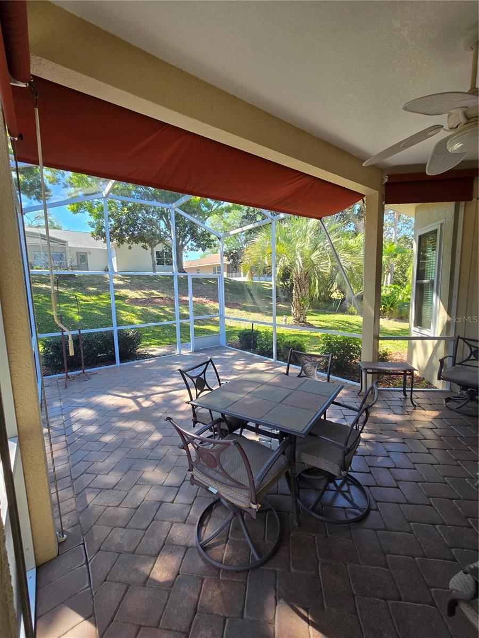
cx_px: 240
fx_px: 240
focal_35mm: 13
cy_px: 319
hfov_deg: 89.9
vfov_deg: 106.2
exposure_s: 1/174
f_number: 2.2
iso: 50
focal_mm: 2.2
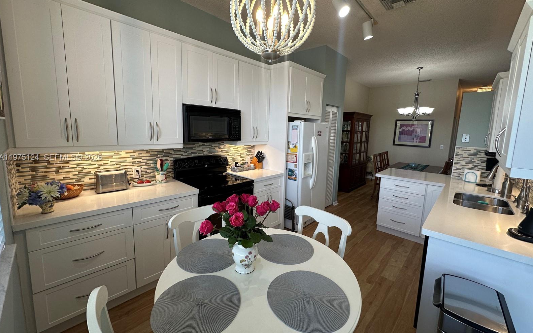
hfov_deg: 101.5
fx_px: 218
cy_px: 158
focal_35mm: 15
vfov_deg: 74.7
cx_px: 267
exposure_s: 1/120
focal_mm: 2.22
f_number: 2.2
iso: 125
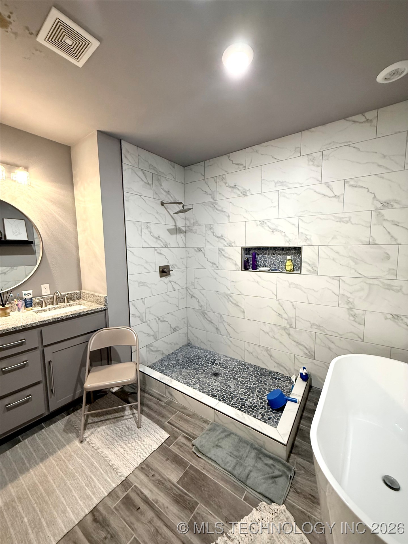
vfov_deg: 102.1
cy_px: 272
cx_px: 204
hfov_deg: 85.7
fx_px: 220
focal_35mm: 14
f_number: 2.2
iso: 250
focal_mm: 2.22
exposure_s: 1/60
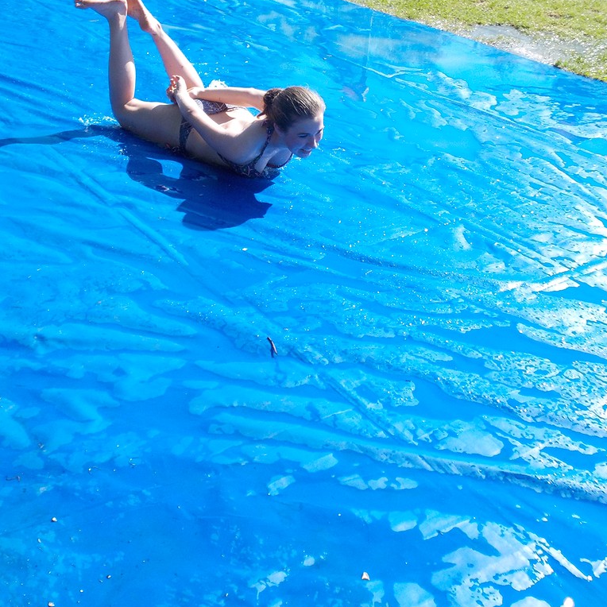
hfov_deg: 37.6
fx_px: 893
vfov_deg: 37.2
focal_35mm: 45
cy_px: 211
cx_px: 304
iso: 125
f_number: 3.7
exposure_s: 1/500
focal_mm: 5.2
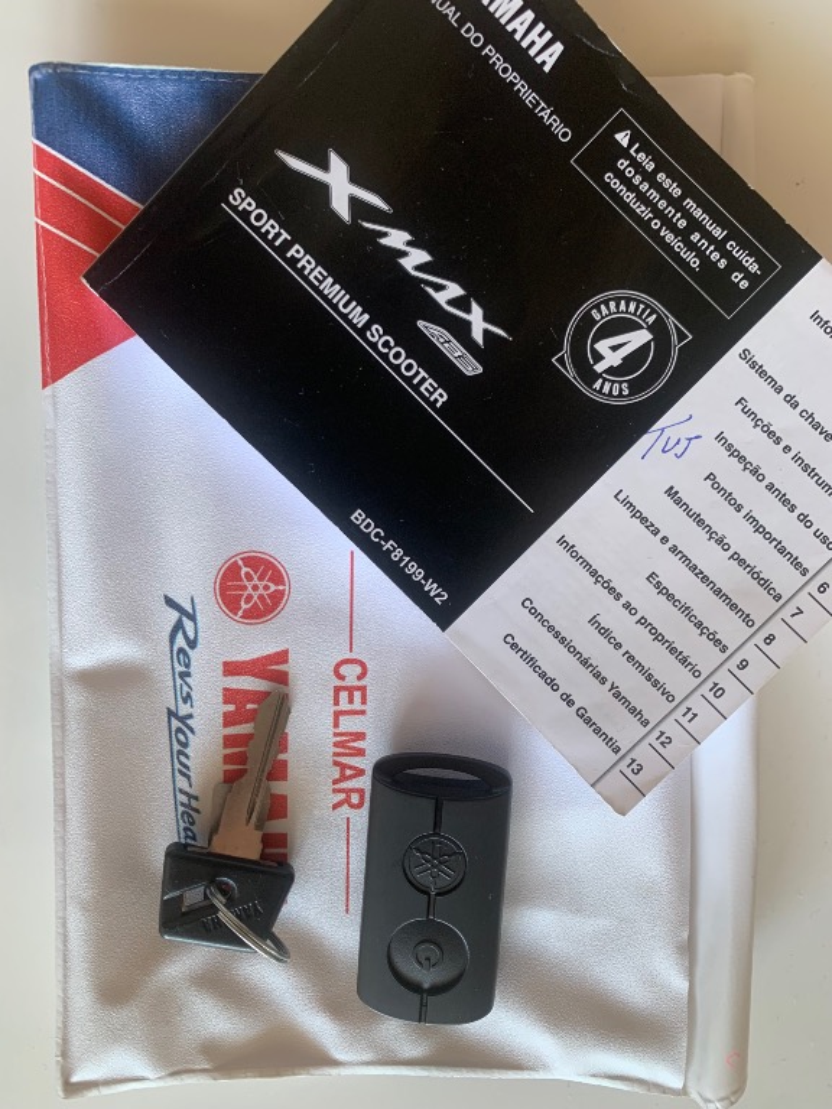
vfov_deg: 67.3
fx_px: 833
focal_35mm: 26
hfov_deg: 53.1
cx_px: 416
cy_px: 554
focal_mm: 4.25
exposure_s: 1/60
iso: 125
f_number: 1.8
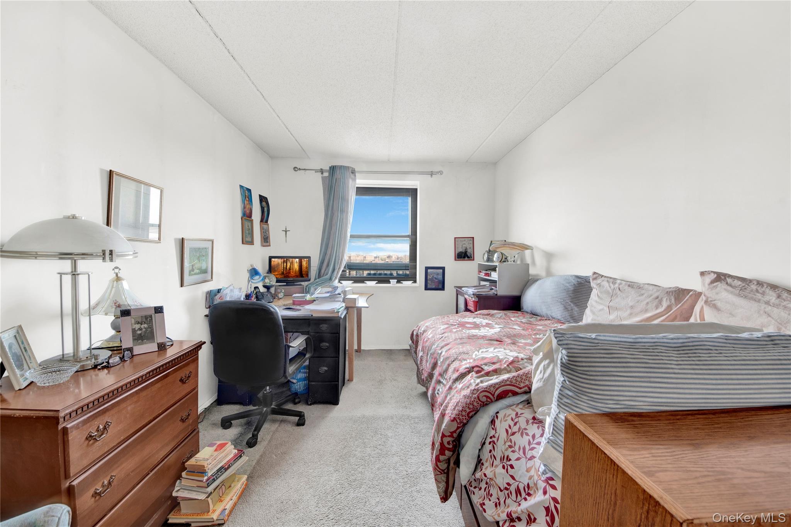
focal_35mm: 12
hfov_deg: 112.6
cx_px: 396
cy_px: 264
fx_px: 264
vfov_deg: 90.0
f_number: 8
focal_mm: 8
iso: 100
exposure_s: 1
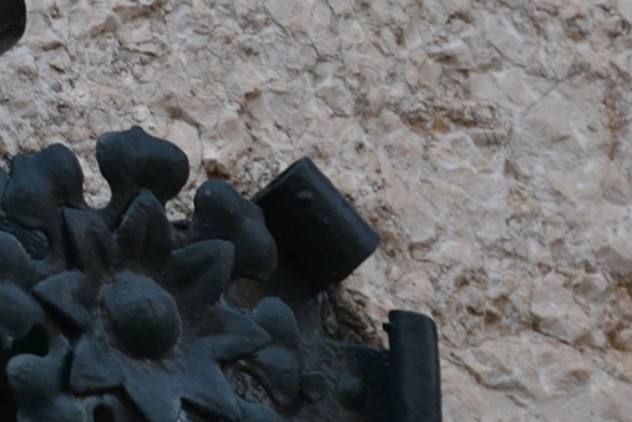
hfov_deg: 4.1
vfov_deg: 2.8
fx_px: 8731
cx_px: -198
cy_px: 308
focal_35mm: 497
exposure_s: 1/320
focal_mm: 110
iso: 400
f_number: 6
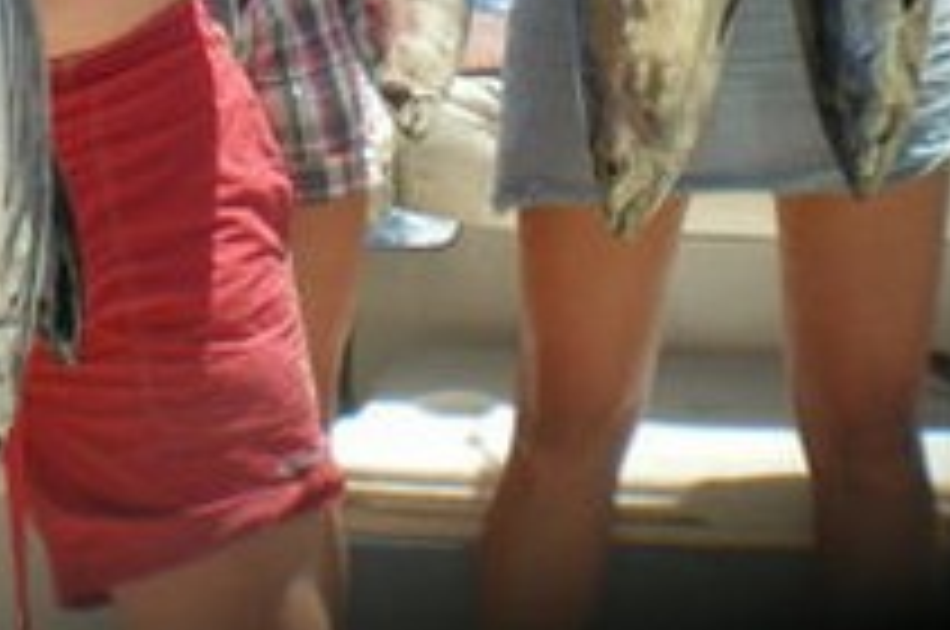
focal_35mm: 112
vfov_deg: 11.7
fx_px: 2951
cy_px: -310
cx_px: 297
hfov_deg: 18.2
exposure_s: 1/250
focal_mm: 6.3
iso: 50
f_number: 4.6
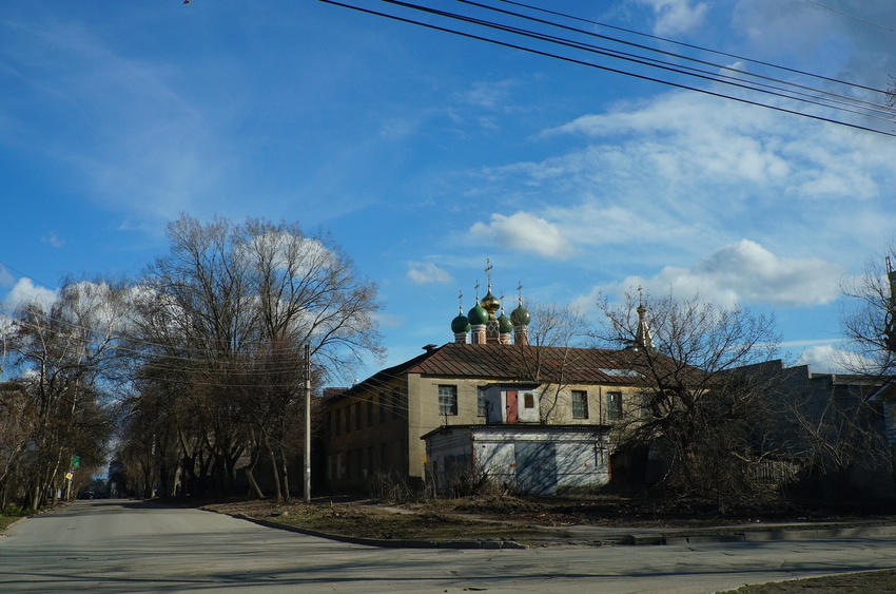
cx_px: 448
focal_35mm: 36
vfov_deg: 36.7
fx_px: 894
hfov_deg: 53.2
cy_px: 297
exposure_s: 1/800
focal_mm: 24
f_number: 9
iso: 400
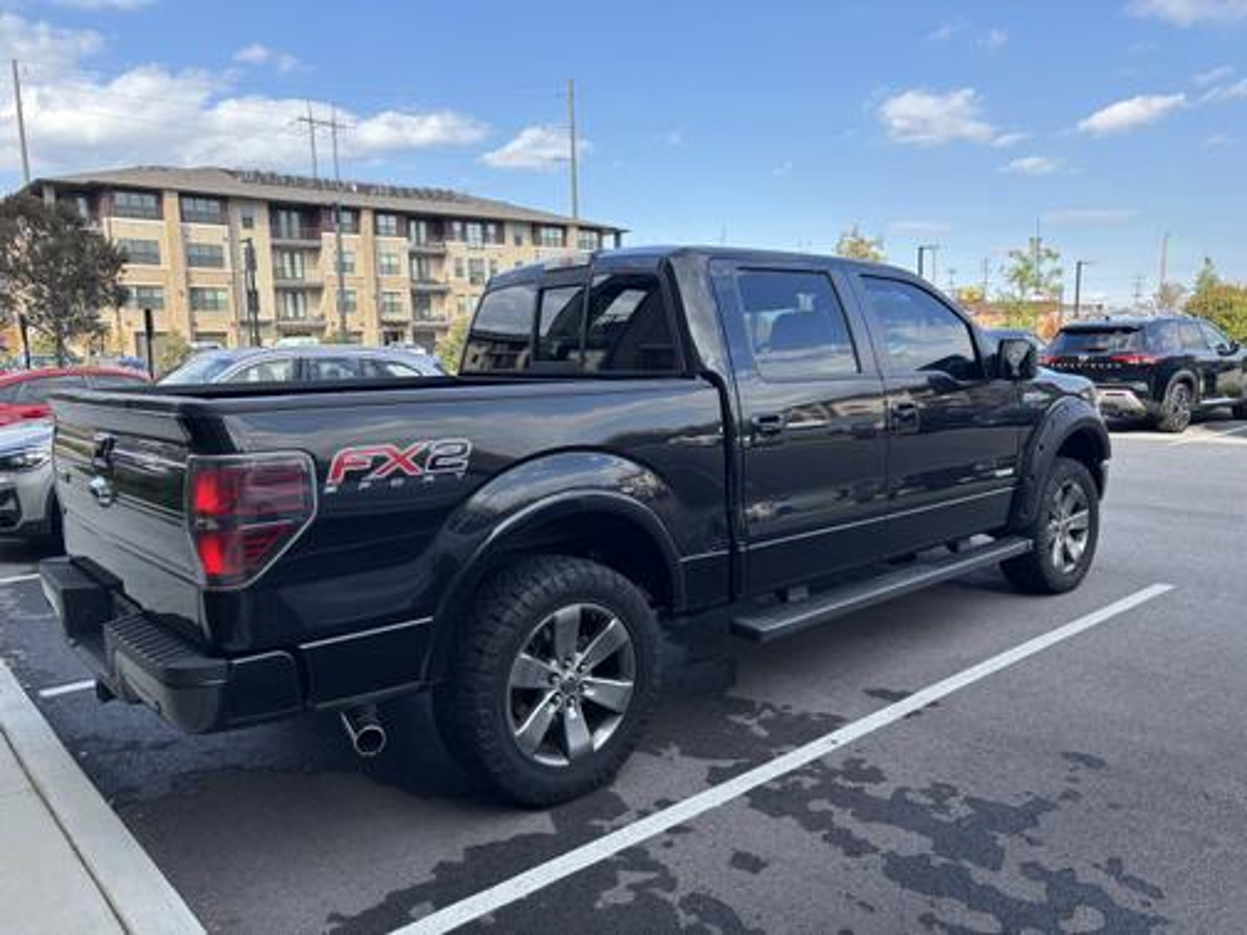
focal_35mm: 26
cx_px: 624
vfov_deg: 53.1
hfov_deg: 67.3
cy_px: 468
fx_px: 937
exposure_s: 1/1164
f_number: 1.6
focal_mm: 5.96
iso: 50
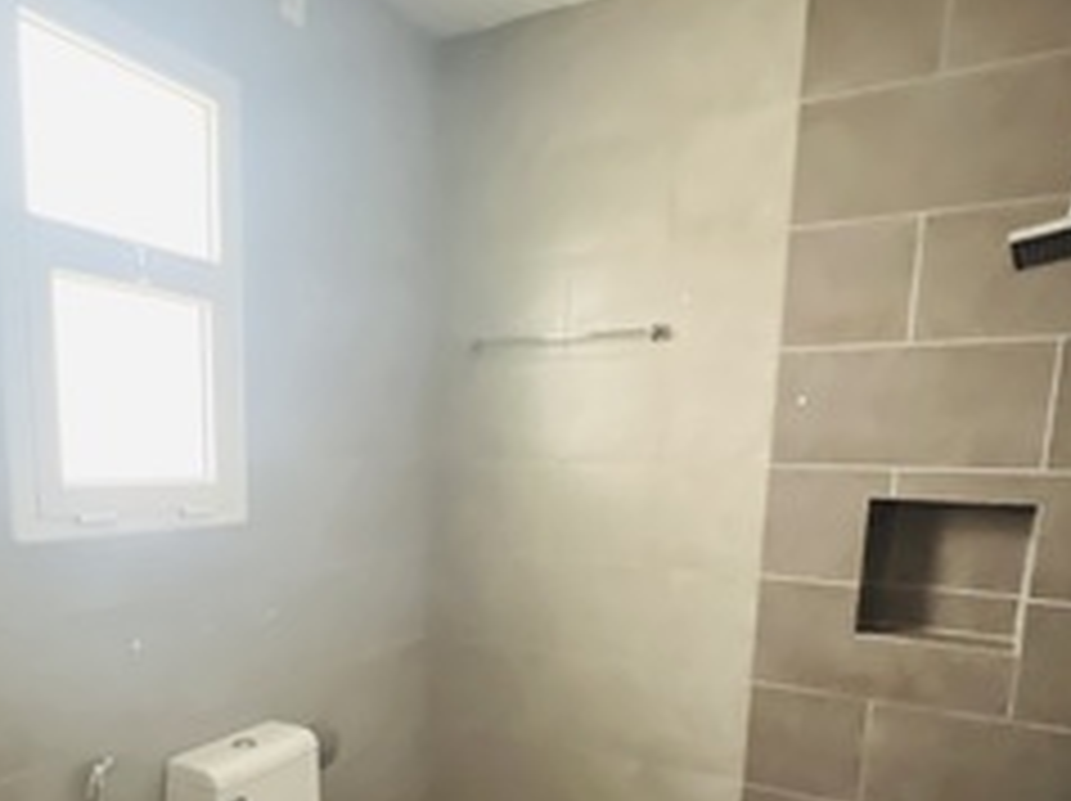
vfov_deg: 52.8
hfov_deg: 68.7
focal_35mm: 25
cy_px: 583
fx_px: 773
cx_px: 425
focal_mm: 1.57
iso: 1000
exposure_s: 1/60
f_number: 1.8
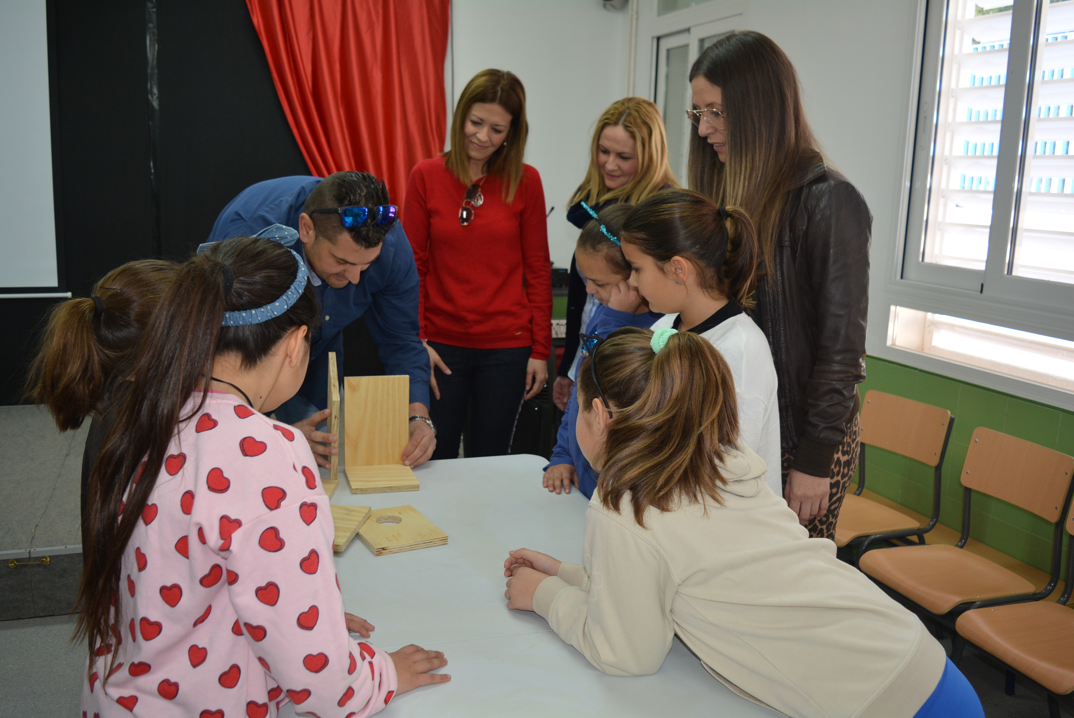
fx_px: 896
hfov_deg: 61.9
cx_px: 537
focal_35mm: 30
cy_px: 359
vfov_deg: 43.7
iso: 400
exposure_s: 1/100
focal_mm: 20
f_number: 4
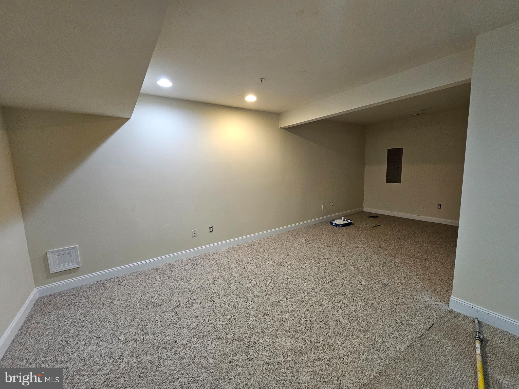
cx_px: 260
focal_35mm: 13
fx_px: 195
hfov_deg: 106.2
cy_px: 194
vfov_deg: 89.9
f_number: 2.2
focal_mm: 2.2
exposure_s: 1/40
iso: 320
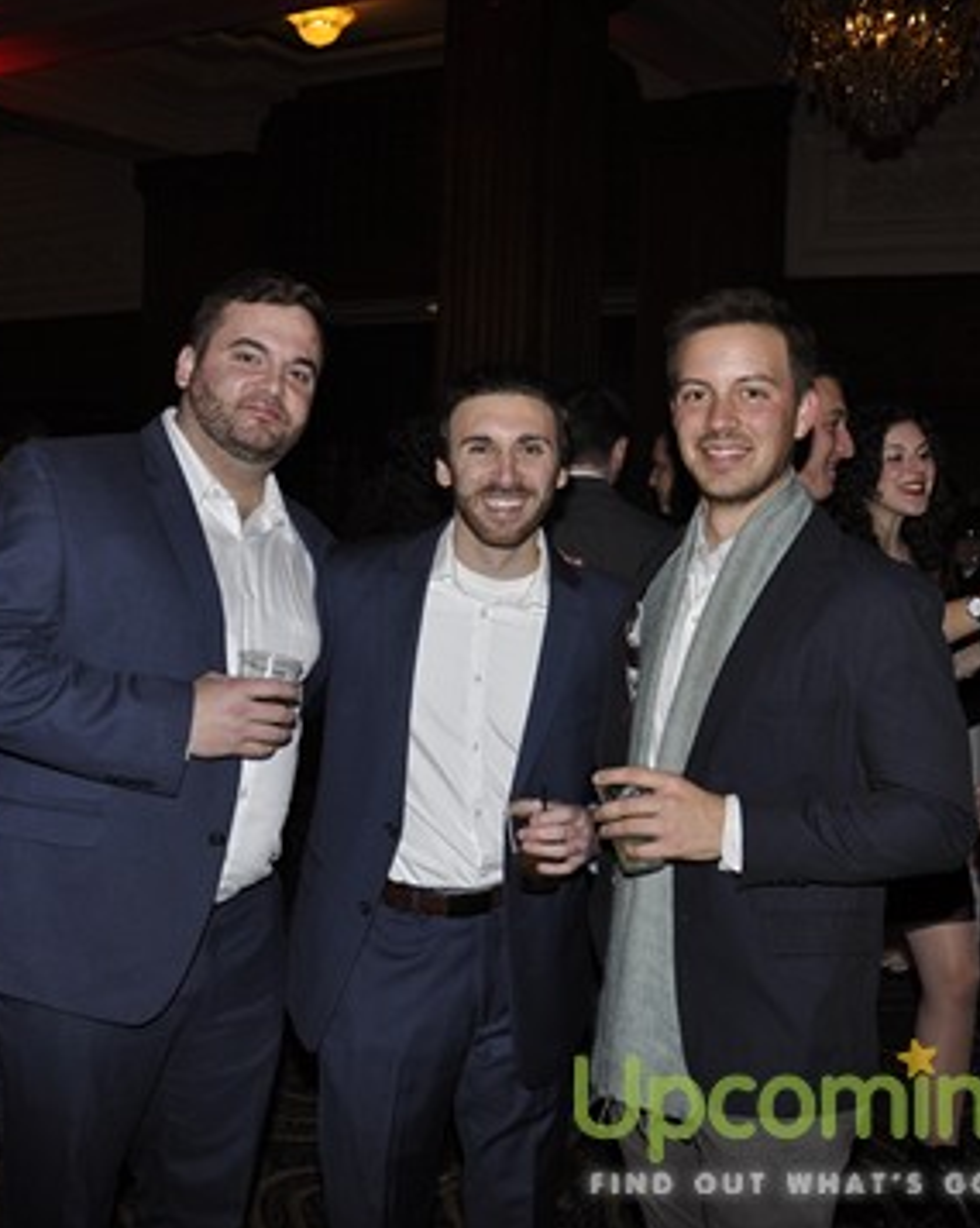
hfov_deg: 38.2
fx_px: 1416
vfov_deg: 46.9
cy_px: 621
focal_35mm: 39
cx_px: 454
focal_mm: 18
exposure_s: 1/60
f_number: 5
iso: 400
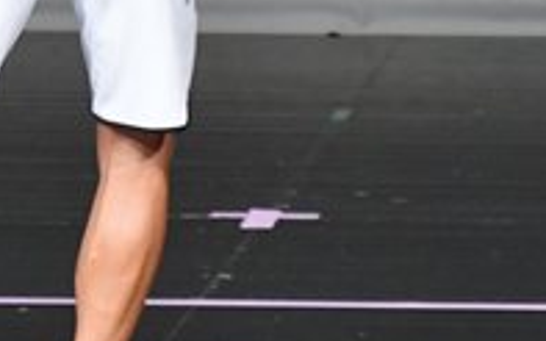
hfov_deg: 1.5
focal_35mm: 1384
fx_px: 20588
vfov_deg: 0.9
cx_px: 129
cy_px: -150
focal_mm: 230
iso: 4000
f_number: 5.6
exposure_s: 1/400
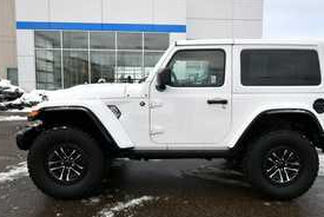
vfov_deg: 41.2
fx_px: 288
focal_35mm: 32
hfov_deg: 58.4
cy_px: 119
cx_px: 186
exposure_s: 1/250
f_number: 5.6
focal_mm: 15
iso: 250
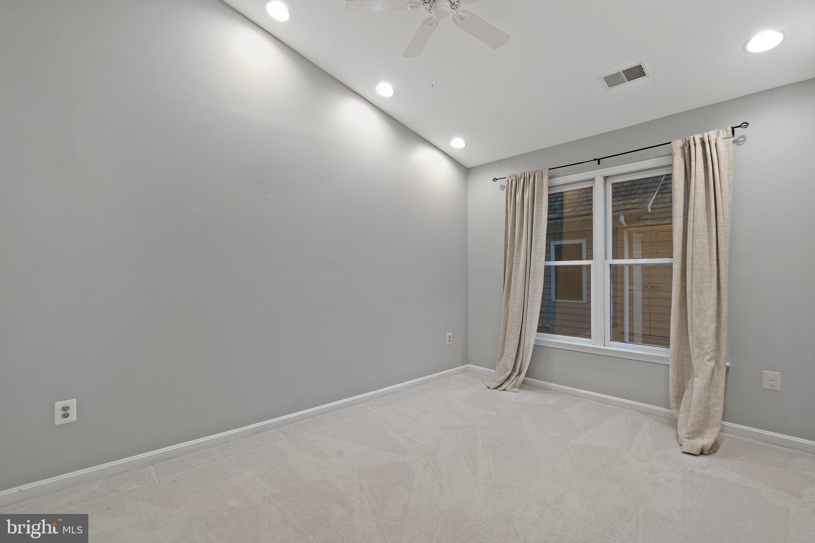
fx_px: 362
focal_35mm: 16
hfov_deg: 96.7
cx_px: 408
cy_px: 272
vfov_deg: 73.7
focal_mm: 16
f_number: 8
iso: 1000
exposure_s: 1/5
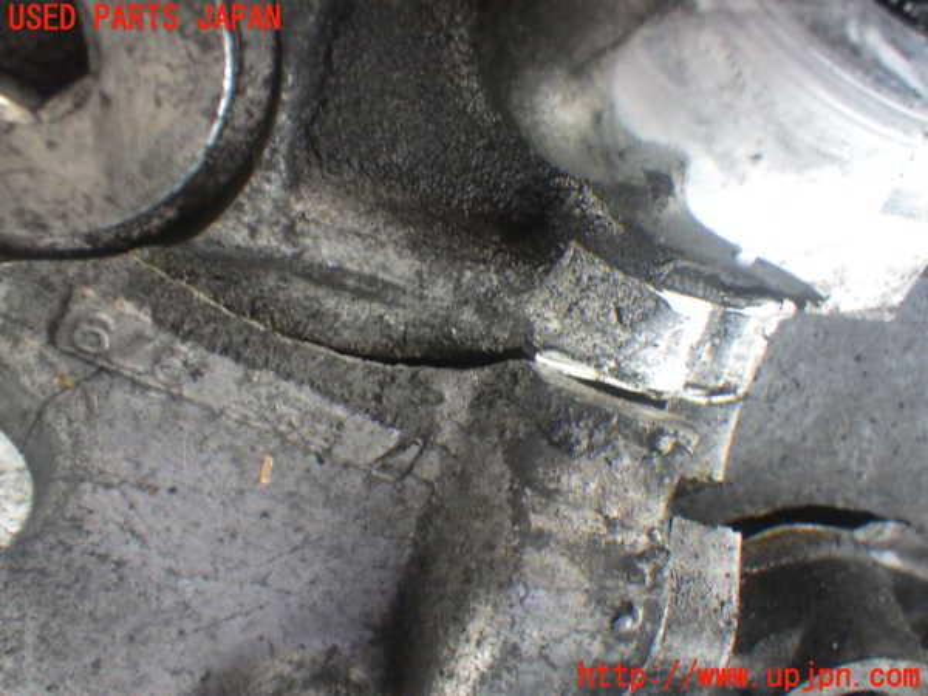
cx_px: 464
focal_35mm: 34
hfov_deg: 54.0
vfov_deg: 41.8
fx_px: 911
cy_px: 348
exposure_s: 1/40
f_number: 3.8
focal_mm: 6.1
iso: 1600
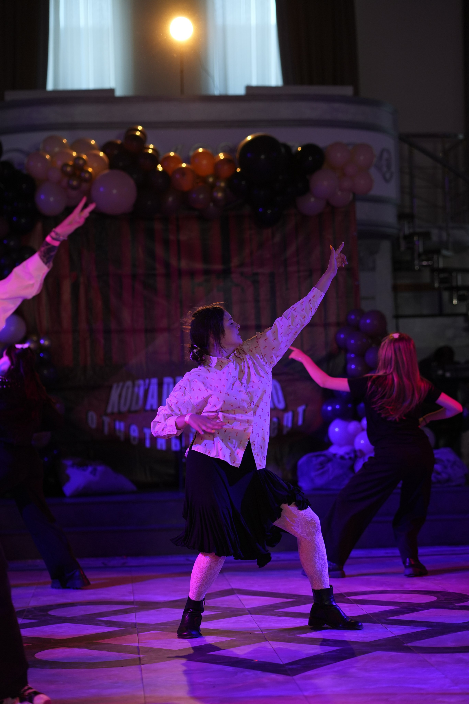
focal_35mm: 85
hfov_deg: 16.1
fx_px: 1661
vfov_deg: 23.9
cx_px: 234
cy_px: 352
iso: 800
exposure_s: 1/400
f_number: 2.2
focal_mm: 85
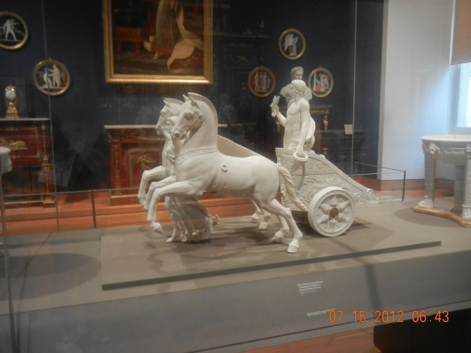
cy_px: 172
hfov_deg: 58.4
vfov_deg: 45.4
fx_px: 422
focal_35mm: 31
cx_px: 235
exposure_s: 1/4.7
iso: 200
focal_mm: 5.4
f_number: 3.5
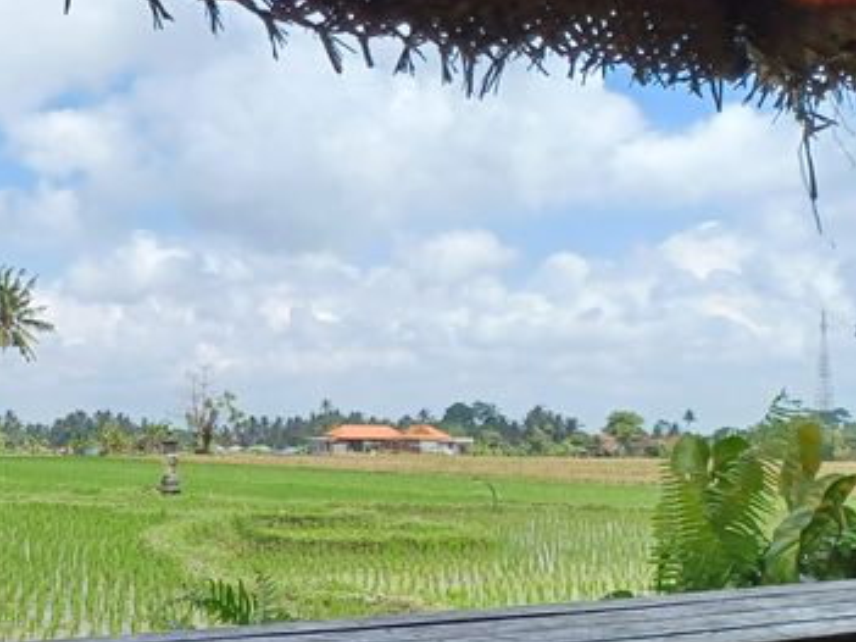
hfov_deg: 31.5
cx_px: 20
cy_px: 376
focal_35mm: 57
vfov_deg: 25.6
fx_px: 1409
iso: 32
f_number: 1.8
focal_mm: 4.6
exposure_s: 1/376
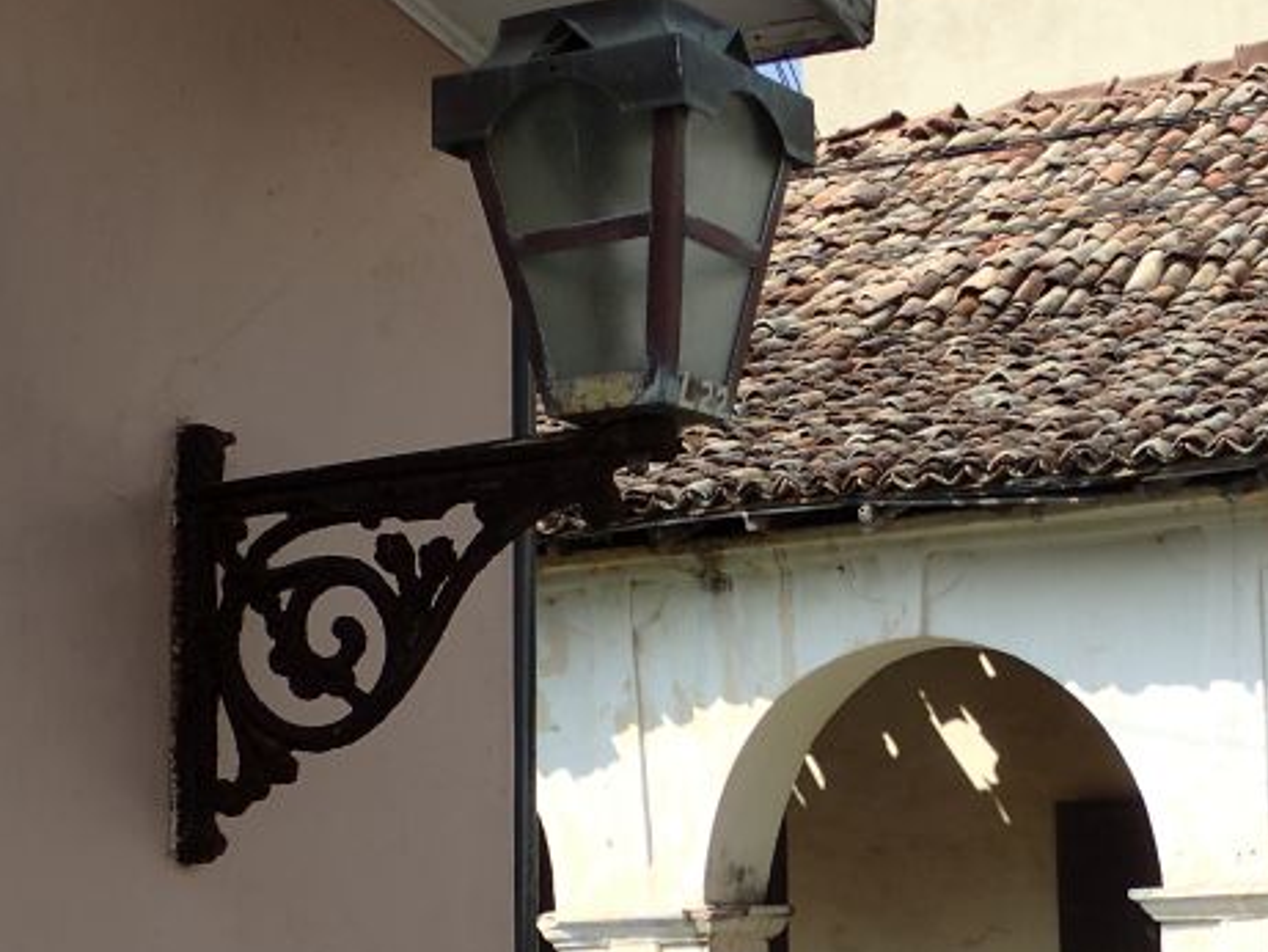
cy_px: 801
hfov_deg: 21.2
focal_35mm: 92
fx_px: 3371
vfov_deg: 15.9
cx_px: 902
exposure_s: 1/400
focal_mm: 9.61
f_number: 4.5
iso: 100
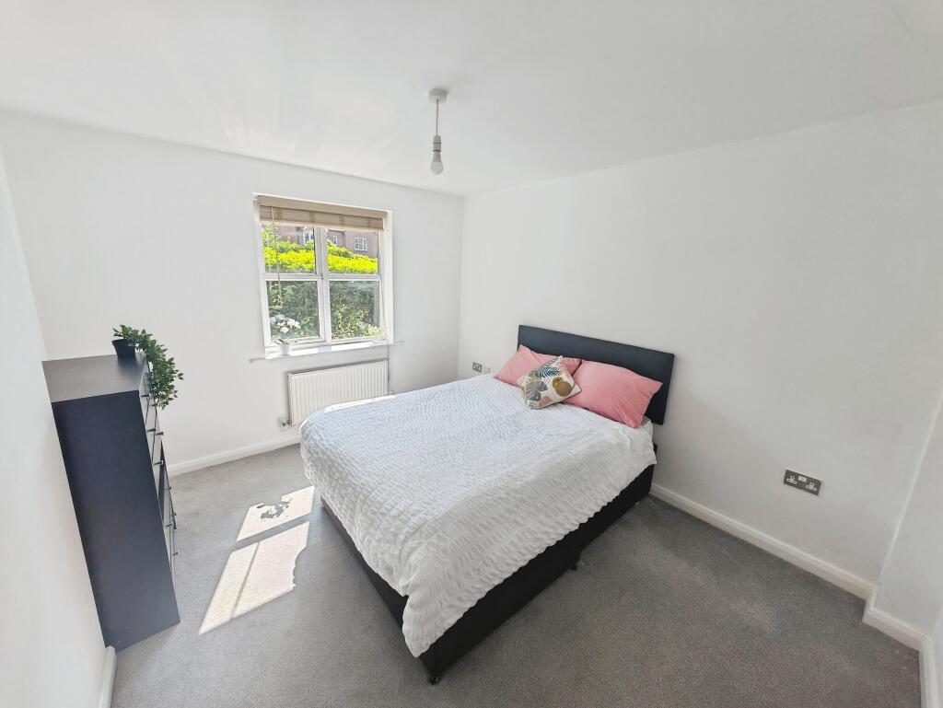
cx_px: 472
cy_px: 354
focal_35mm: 13
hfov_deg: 106.2
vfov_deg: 90.0
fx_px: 354
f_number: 2
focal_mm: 1.82
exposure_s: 1/100
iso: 80
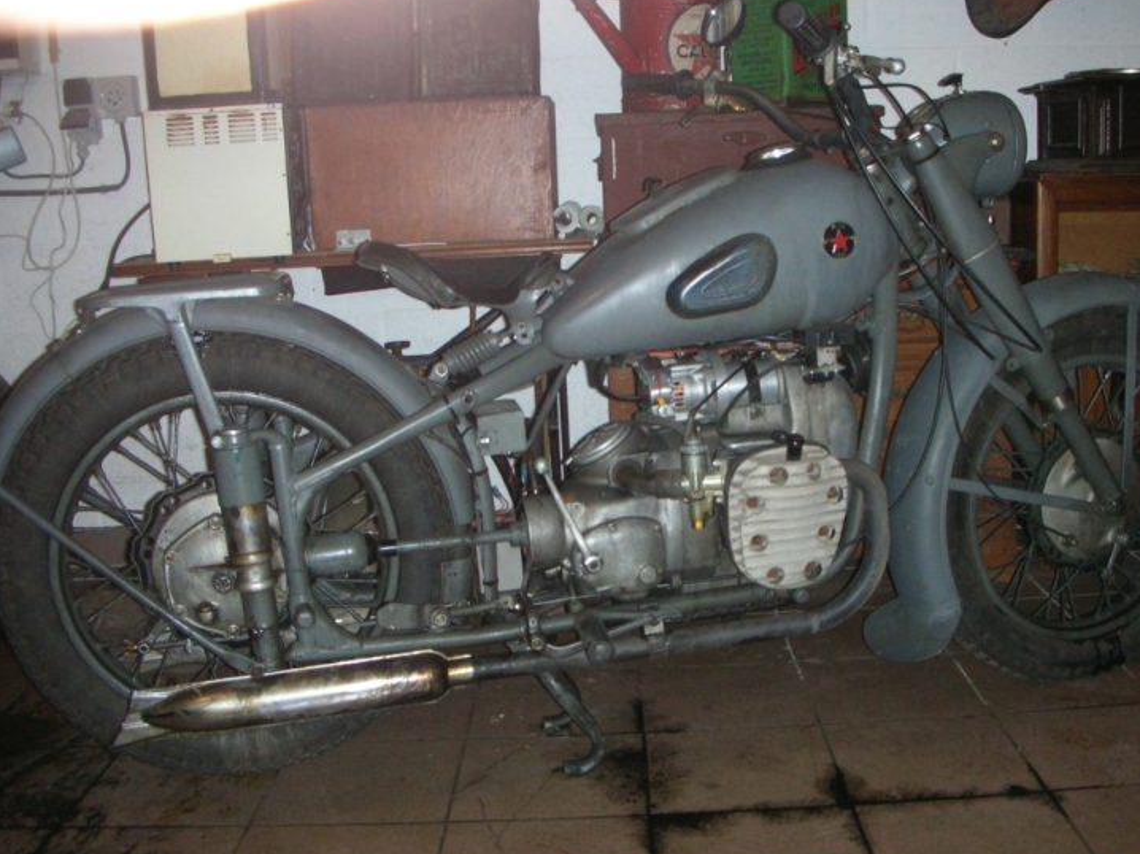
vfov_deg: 36.8
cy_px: 430
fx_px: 1284
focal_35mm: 39
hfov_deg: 47.8
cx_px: 607
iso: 173
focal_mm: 5.8
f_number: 3
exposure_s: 1/60.1
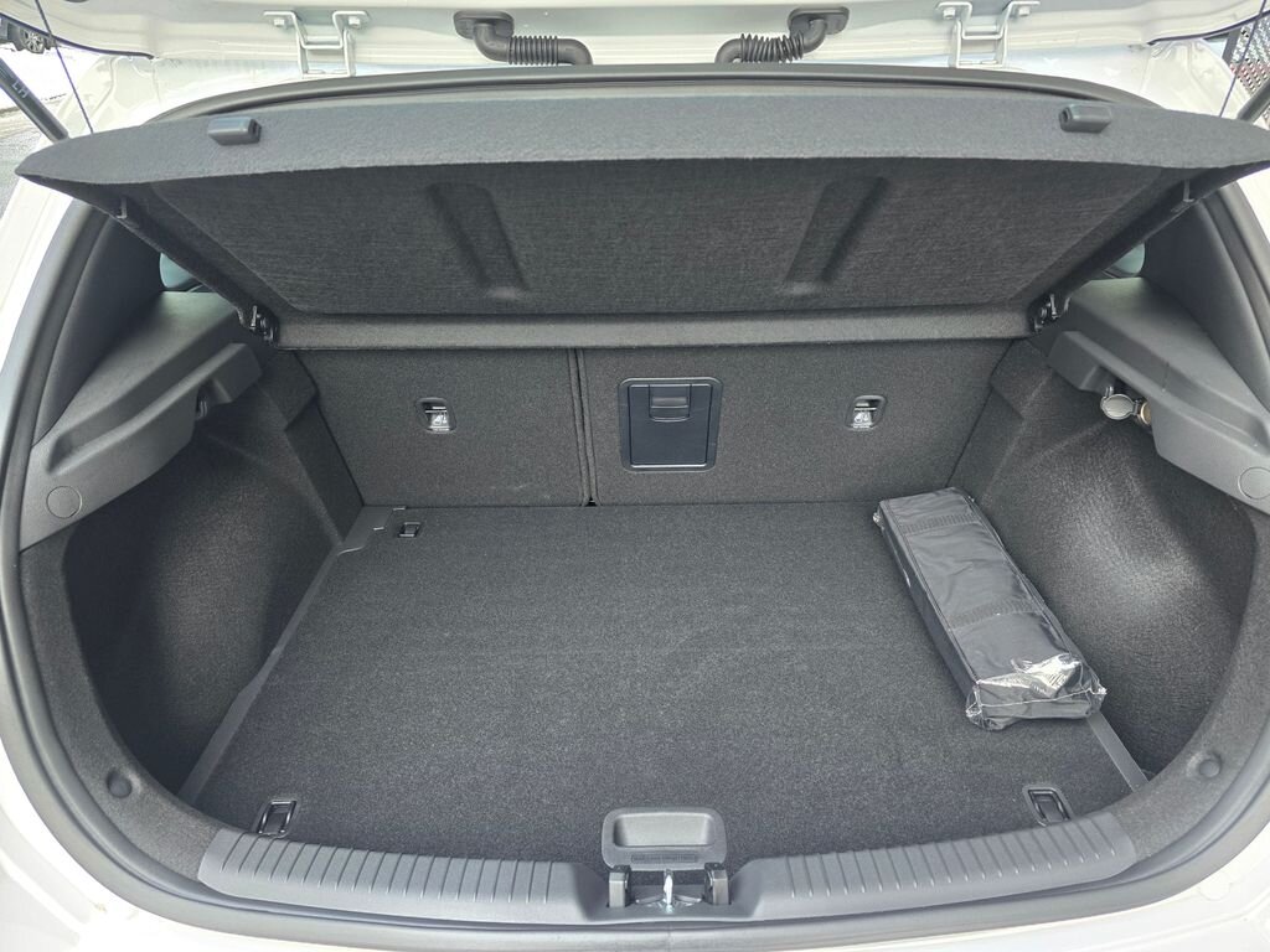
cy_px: 476
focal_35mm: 23
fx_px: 844
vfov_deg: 58.9
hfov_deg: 73.9
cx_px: 635
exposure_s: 1/120
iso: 200
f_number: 1.7
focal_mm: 6.3
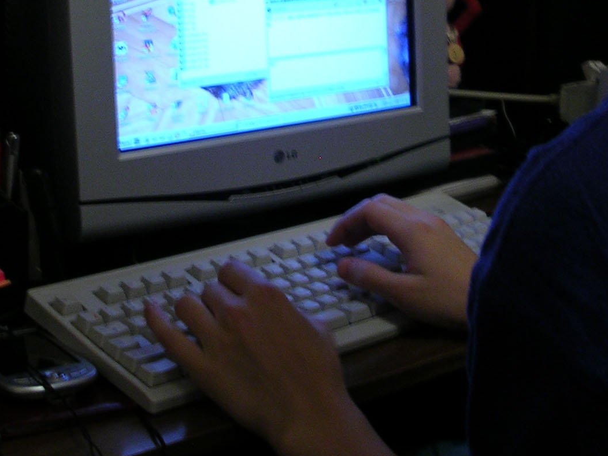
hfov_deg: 26.3
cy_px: 32
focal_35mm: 74
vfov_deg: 19.5
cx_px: 341
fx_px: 1300
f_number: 2.8
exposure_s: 1/5.8
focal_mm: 5.8
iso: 57
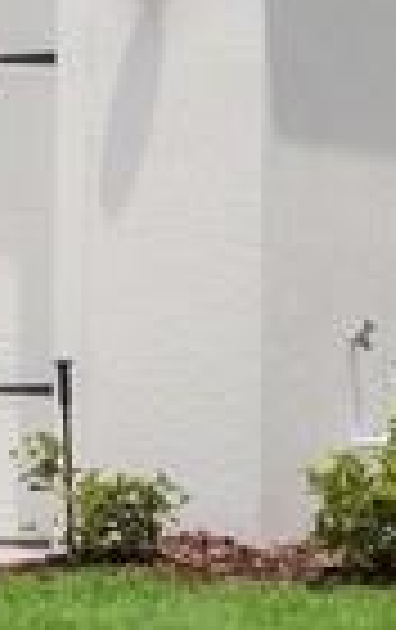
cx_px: -495
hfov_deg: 5.3
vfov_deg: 8.6
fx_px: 4196
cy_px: 340
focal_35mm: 244
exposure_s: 1/160
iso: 100
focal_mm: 21
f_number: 8
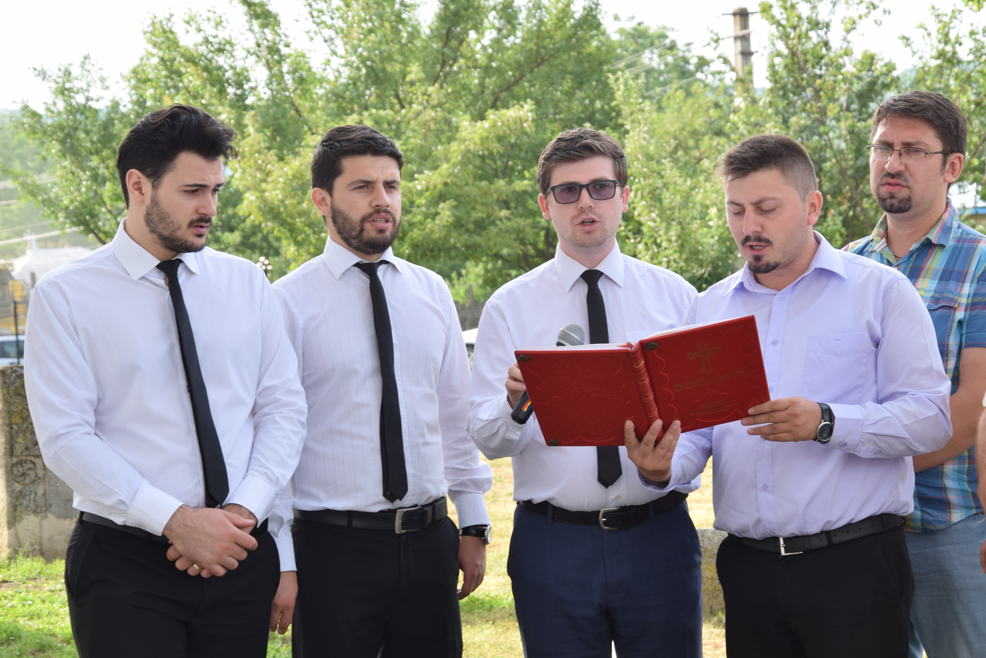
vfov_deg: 12.8
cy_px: 347
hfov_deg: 19.1
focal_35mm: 107
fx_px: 2931
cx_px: 596
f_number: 7.1
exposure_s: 1/60
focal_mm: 58
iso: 100
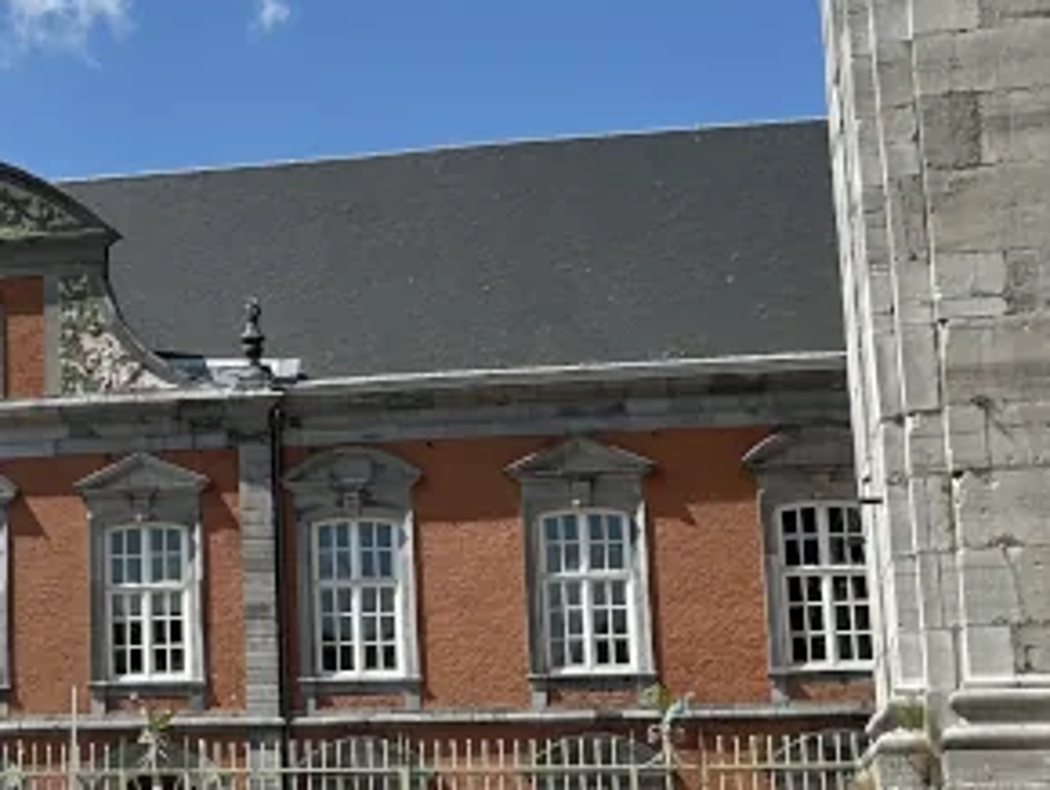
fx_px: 2611
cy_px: 333
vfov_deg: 17.2
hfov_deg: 21.7
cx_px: -58
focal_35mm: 86
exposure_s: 1/5882
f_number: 1.5
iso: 50
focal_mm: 5.7
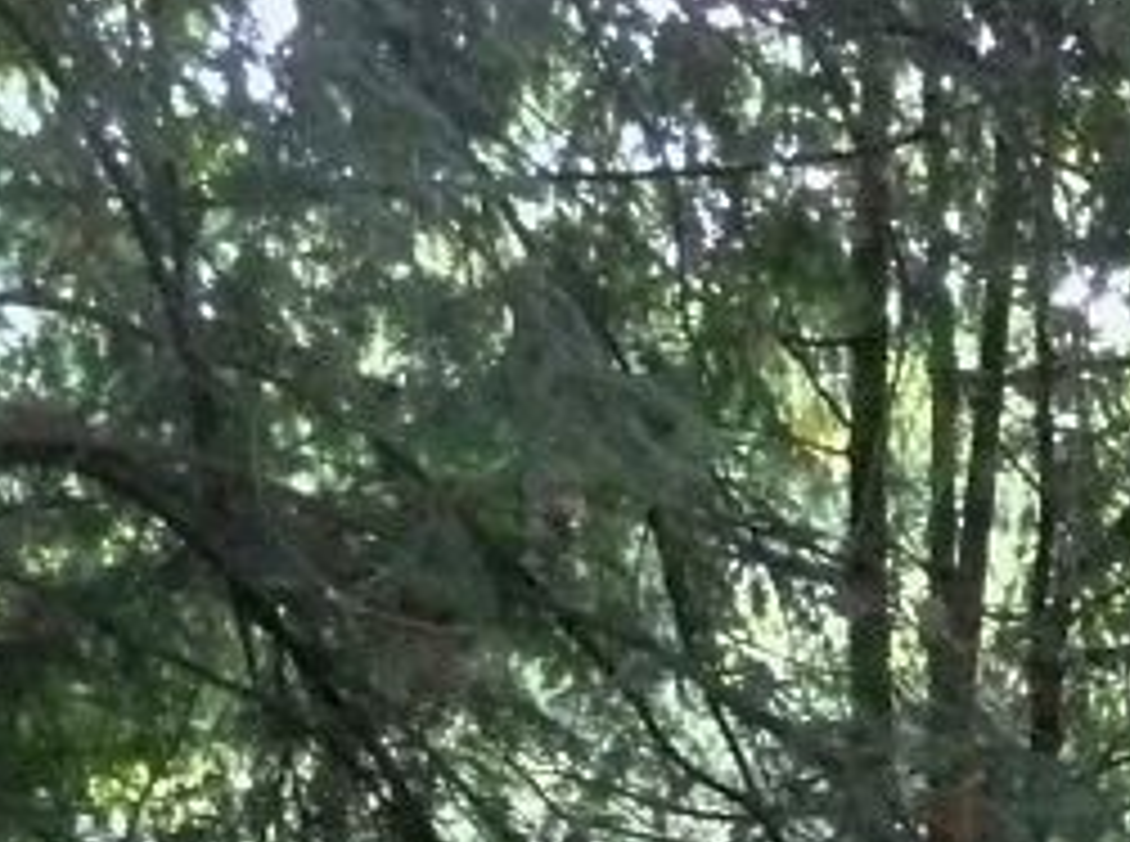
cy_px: 1616
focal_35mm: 151
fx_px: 4917
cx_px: 1774
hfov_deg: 12.4
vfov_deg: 9.2
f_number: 3.6
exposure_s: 1/30
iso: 1000
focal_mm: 6.1
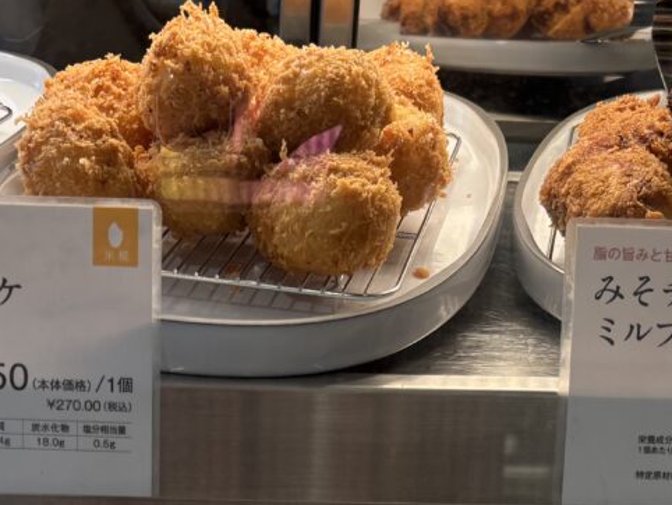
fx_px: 1340
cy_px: 642
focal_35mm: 69
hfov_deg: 28.1
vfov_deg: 19.8
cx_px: 284
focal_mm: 5.96
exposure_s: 1/316
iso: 50
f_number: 1.6
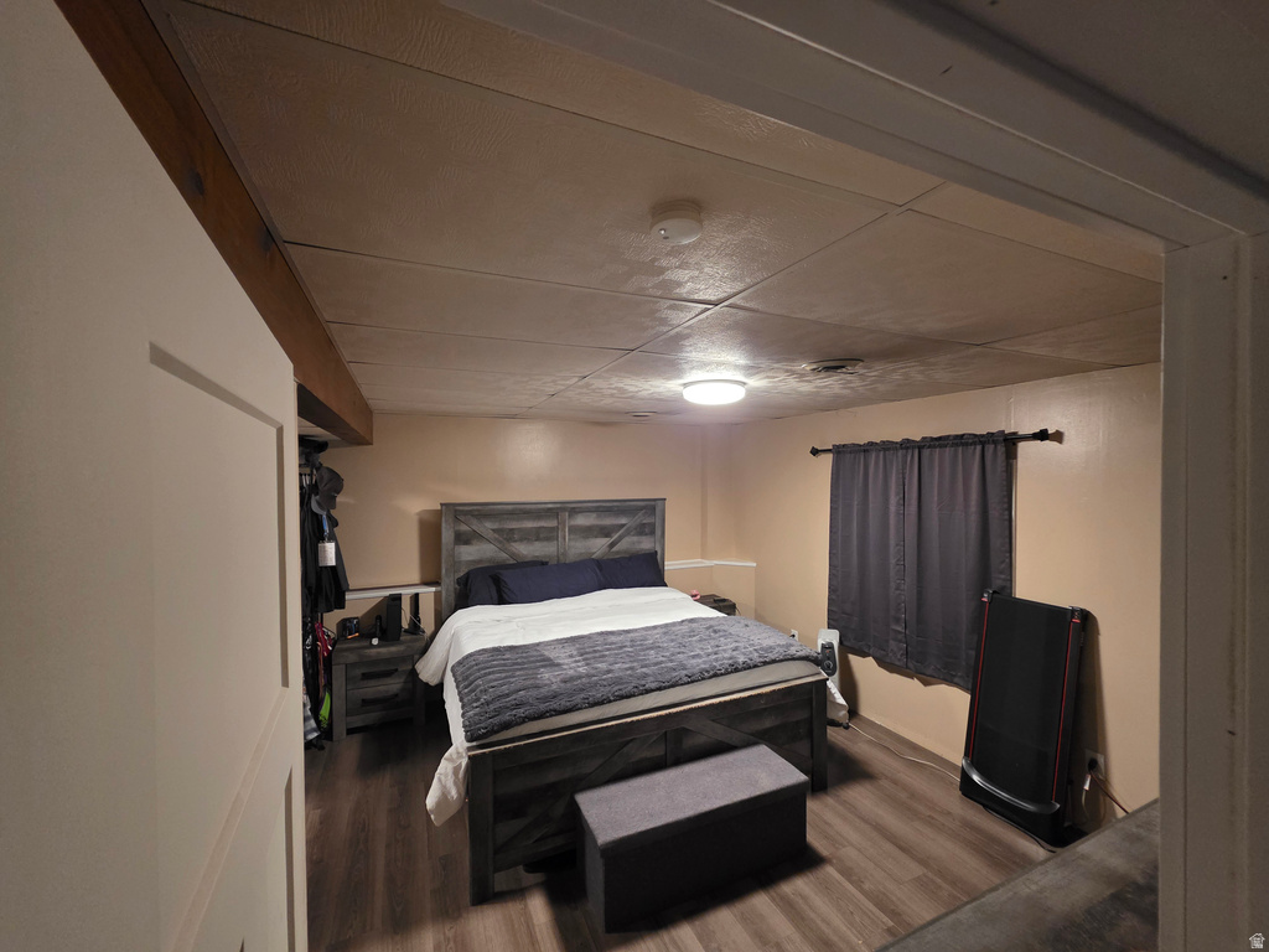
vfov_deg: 89.9
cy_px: 476
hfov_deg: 106.2
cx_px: 634
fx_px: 477
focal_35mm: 13
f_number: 1.9
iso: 800
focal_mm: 2.2
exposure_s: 1/60
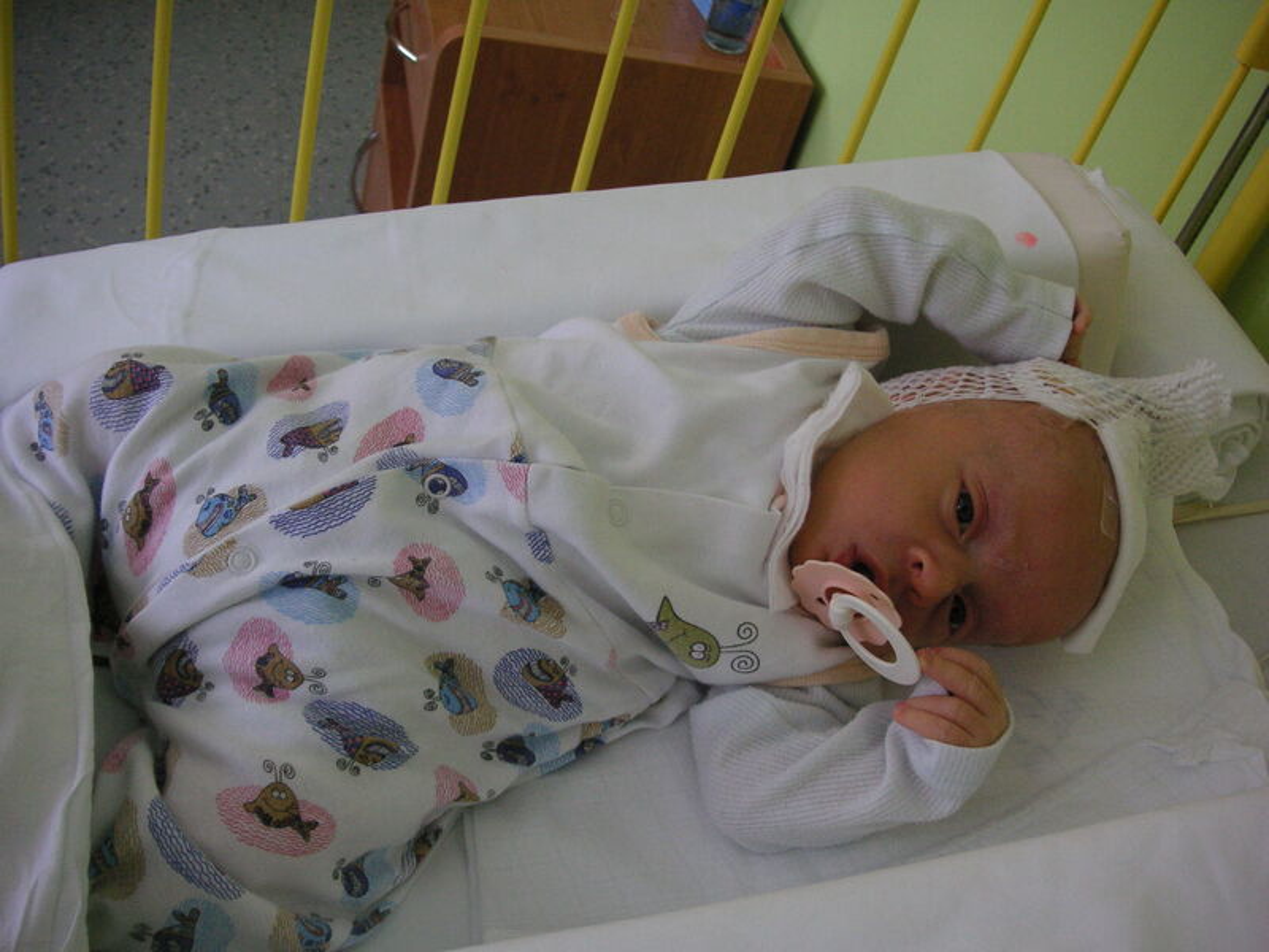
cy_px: 476
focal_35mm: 37
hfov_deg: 50.1
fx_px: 1356
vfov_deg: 38.7
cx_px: 634
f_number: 2.8
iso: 80
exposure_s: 1/45
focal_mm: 6.1
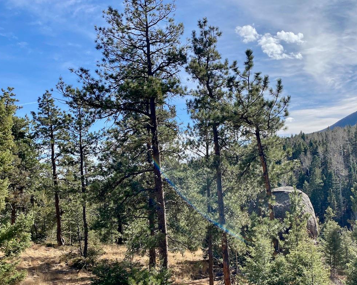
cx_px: 221
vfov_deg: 44.3
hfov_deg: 53.7
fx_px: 349
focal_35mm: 33
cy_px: 173
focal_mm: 4.25
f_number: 1.8
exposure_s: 1/2268
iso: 32
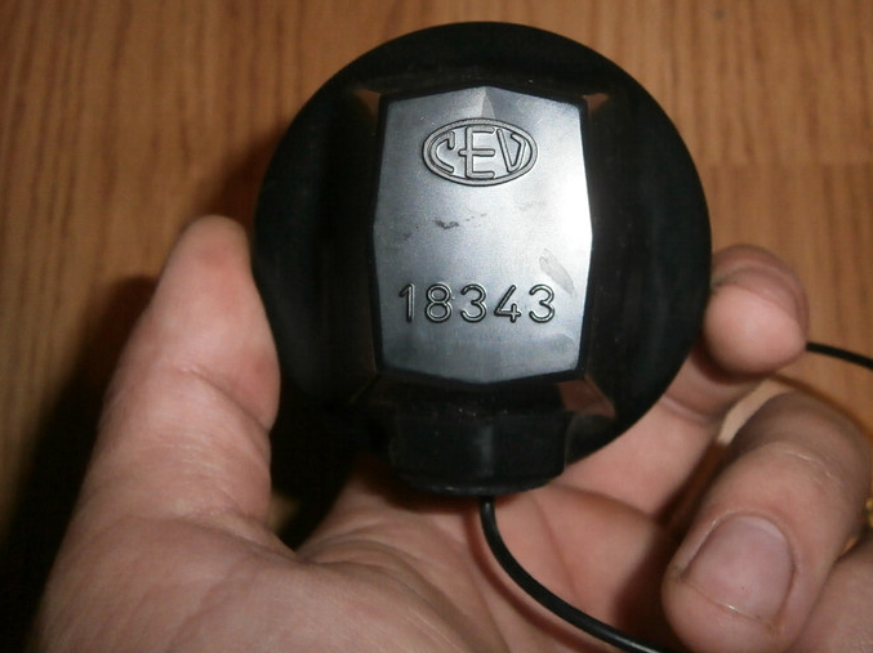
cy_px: 255
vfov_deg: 35.0
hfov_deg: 45.7
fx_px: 1033
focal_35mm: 41
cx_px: 498
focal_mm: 4.7
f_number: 2.8
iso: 200
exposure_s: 1/30
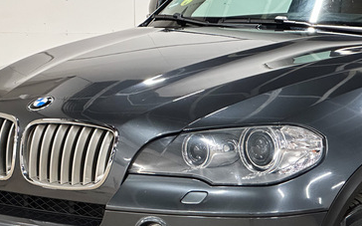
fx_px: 1439
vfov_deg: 8.9
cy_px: 194
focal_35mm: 146
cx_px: 192
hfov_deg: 14.3
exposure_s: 1/35
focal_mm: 9
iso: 500
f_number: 2.8
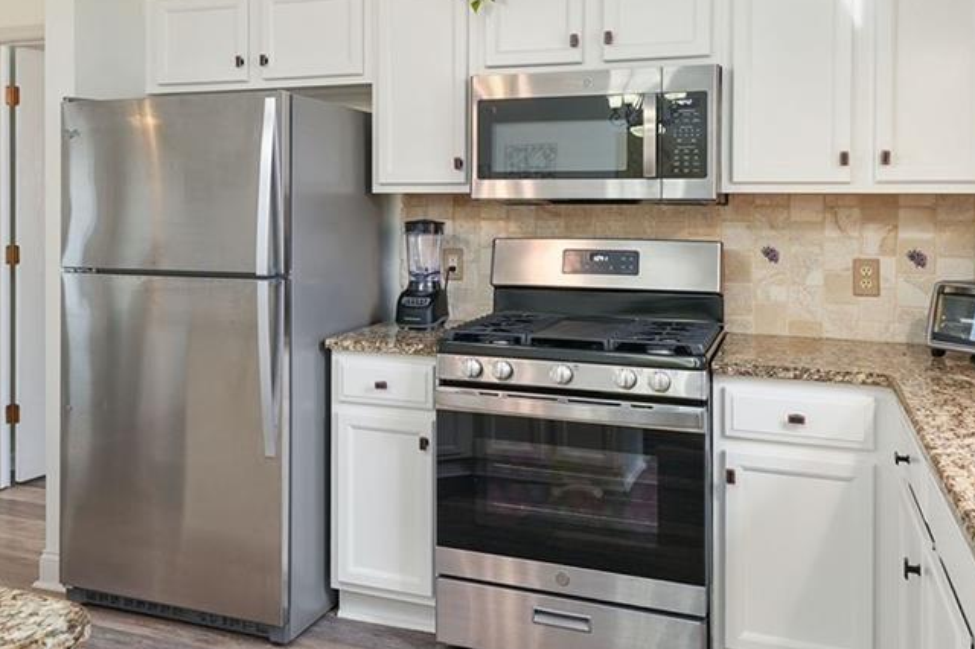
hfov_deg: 54.0
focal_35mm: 35
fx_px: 947
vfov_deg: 37.4
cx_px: 387
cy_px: 218
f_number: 7.1
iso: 400
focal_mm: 14
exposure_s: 1/8
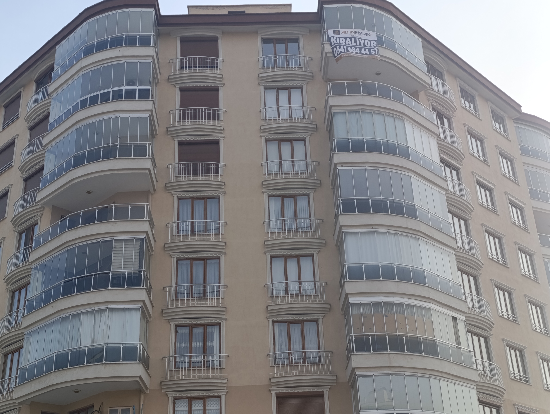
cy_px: 207
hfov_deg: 41.2
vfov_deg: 31.6
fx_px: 732
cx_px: 275
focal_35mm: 46
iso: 50
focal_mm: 6.14
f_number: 1.6
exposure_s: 1/431
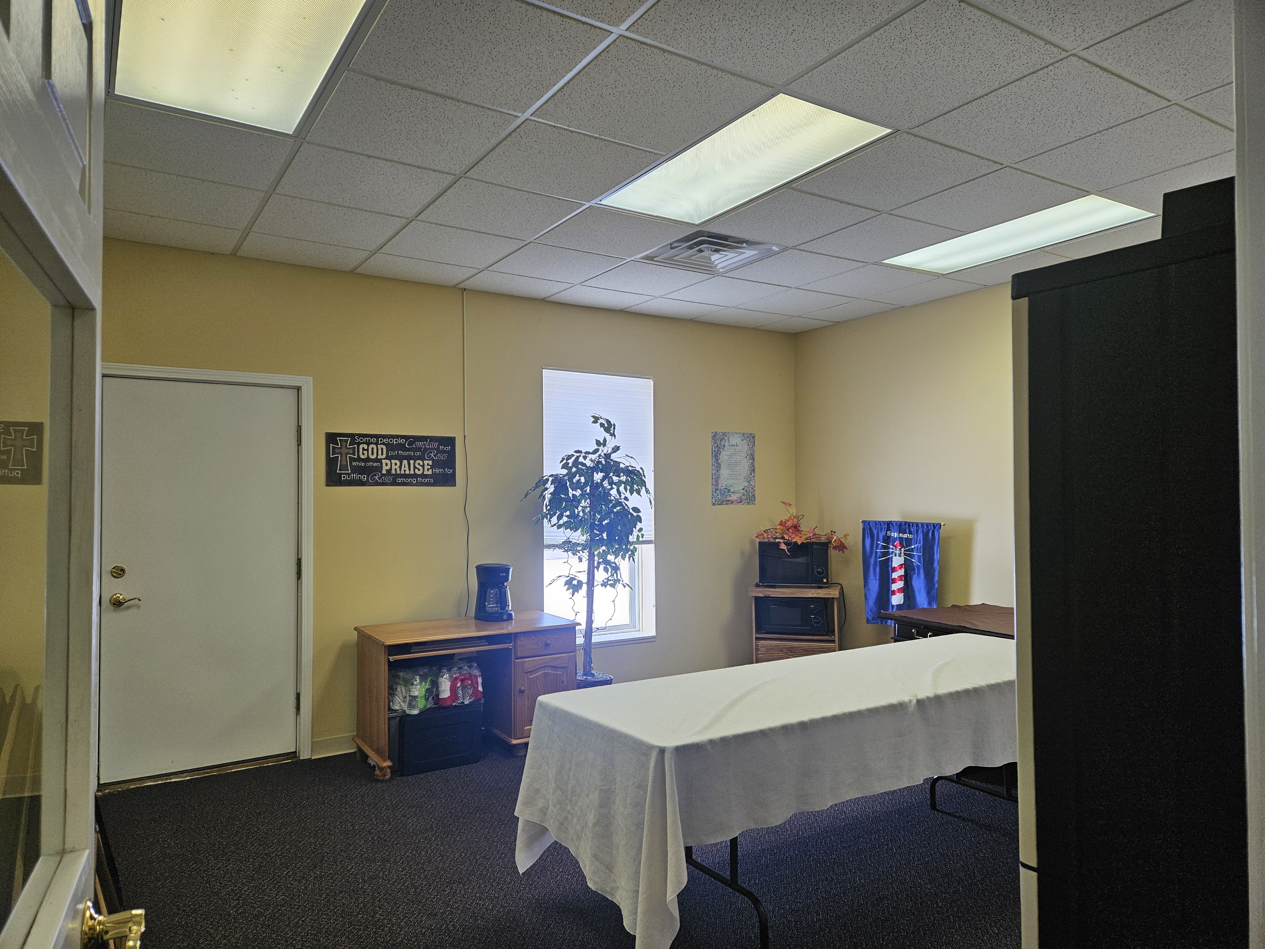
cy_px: 474
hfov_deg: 73.9
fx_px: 841
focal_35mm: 23
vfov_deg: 58.9
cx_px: 632
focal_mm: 5.4
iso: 80
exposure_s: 1/120
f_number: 1.8
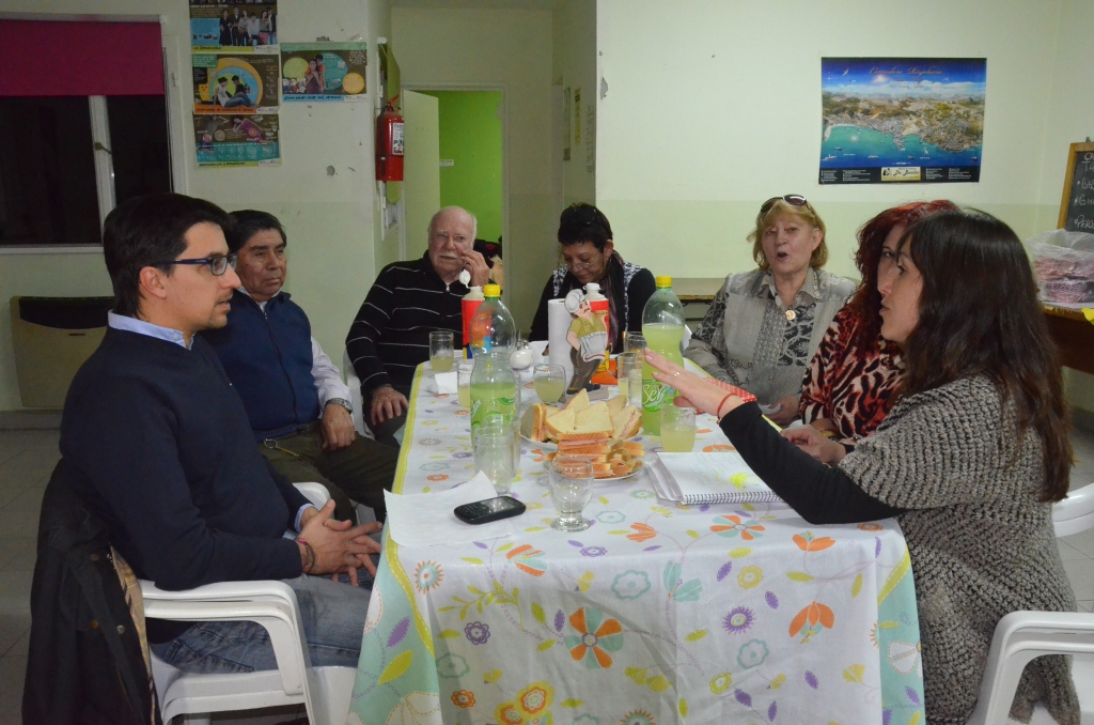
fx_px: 910
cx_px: 547
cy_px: 362
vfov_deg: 43.4
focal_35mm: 30
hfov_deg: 62.0
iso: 5000
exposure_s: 1/100
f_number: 8
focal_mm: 20
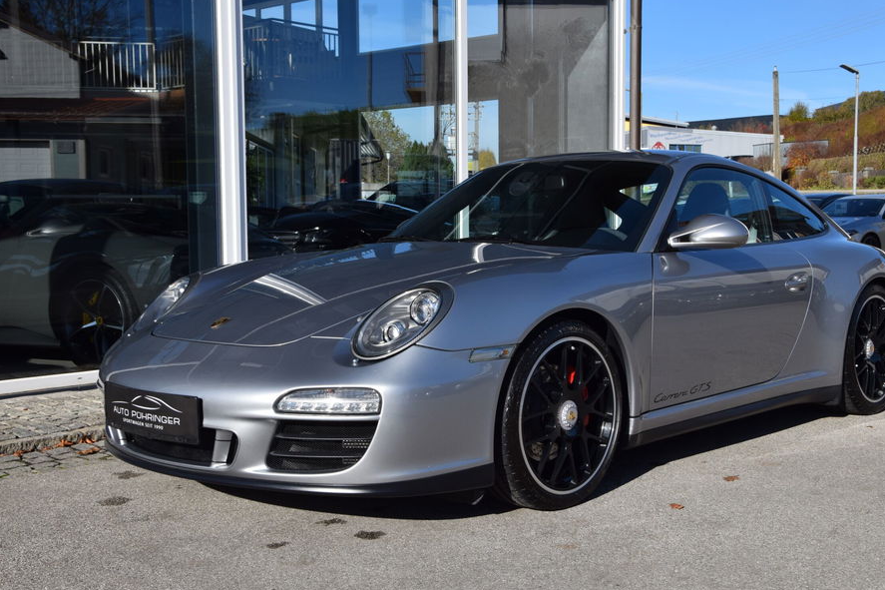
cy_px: 303
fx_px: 1106
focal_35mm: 45
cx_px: 508
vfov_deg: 29.9
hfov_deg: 43.5
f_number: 10
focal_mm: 26
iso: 200
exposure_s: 1/400
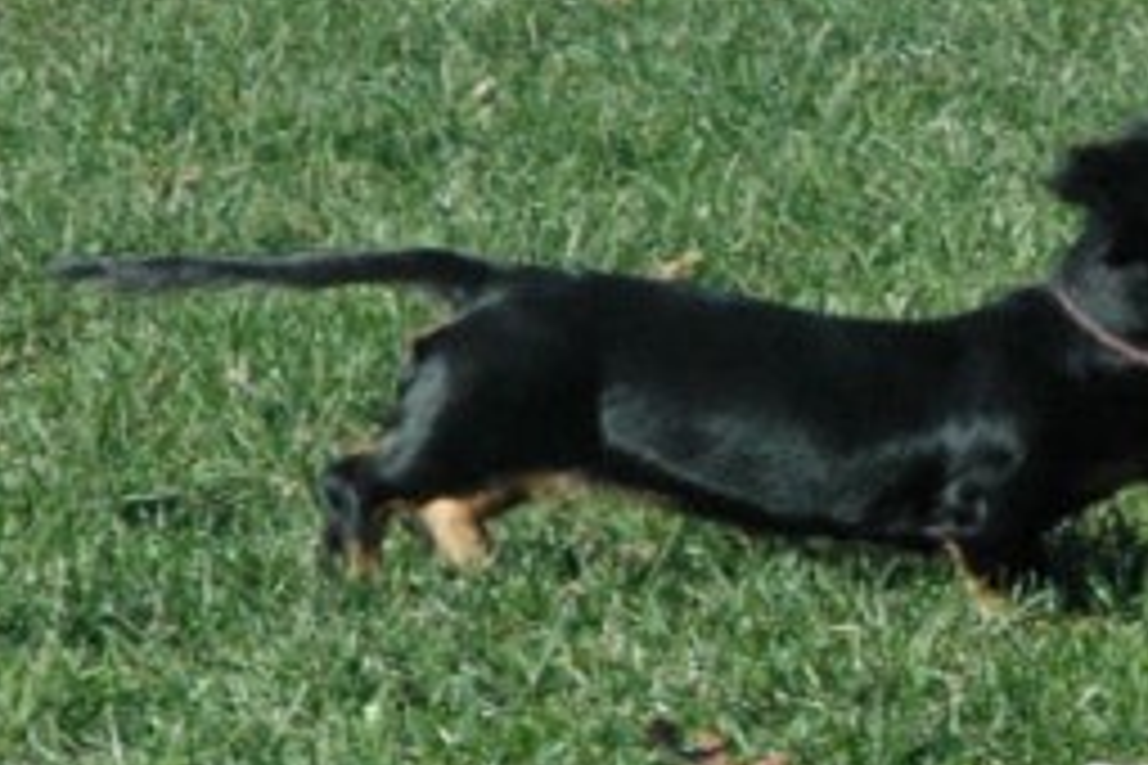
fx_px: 9470
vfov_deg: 4.6
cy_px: -122
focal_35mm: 297
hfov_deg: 6.9
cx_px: 153
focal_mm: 70
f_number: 11
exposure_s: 1/500
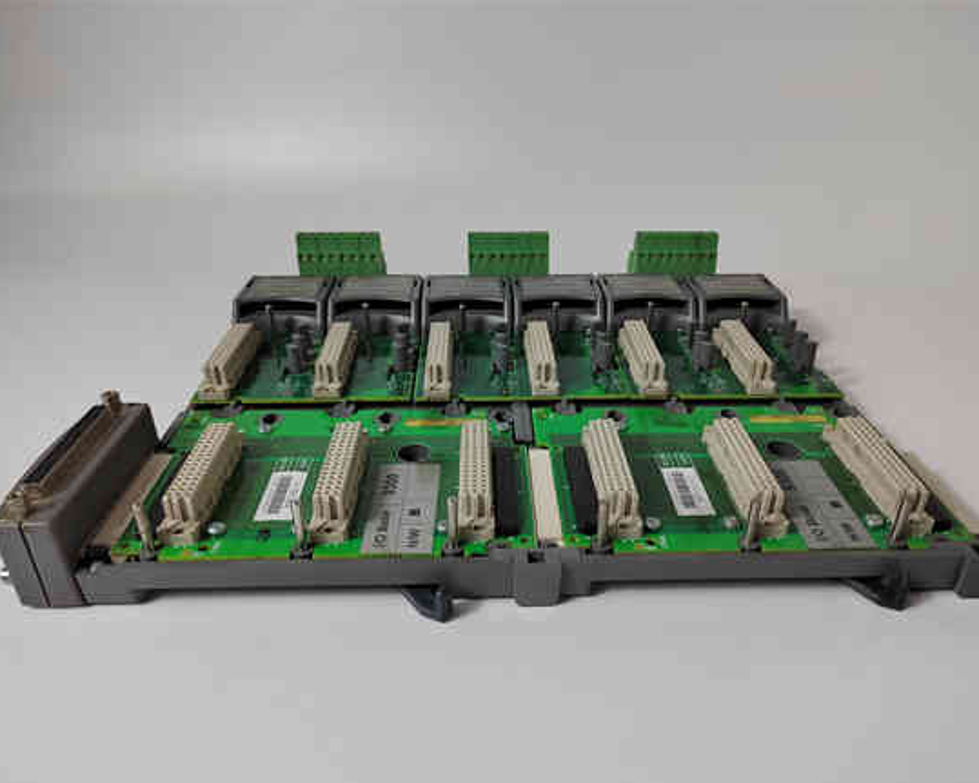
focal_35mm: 25
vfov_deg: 56.8
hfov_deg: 68.1
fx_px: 724
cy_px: 405
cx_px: 496
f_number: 1.9
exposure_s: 1/100
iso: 341
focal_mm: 5.52
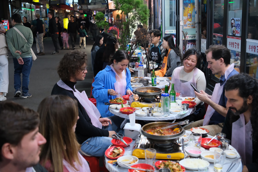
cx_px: 129
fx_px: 315
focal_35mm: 44
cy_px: 86
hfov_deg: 44.5
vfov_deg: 30.5
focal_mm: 29
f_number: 2.8
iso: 3200
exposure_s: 1/500
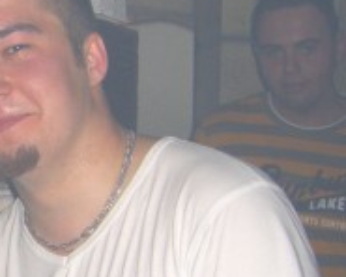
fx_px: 1229
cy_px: 183
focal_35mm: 120
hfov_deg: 15.1
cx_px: -140
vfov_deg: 12.8
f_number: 2.8
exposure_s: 1/60
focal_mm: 7.9
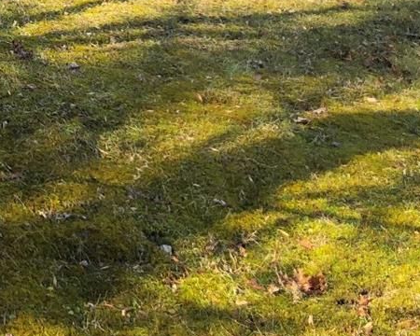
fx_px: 1131
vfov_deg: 15.6
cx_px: -107
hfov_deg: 19.6
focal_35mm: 91
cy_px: -157
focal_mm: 3.99
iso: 20
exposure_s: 1/387
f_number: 1.8
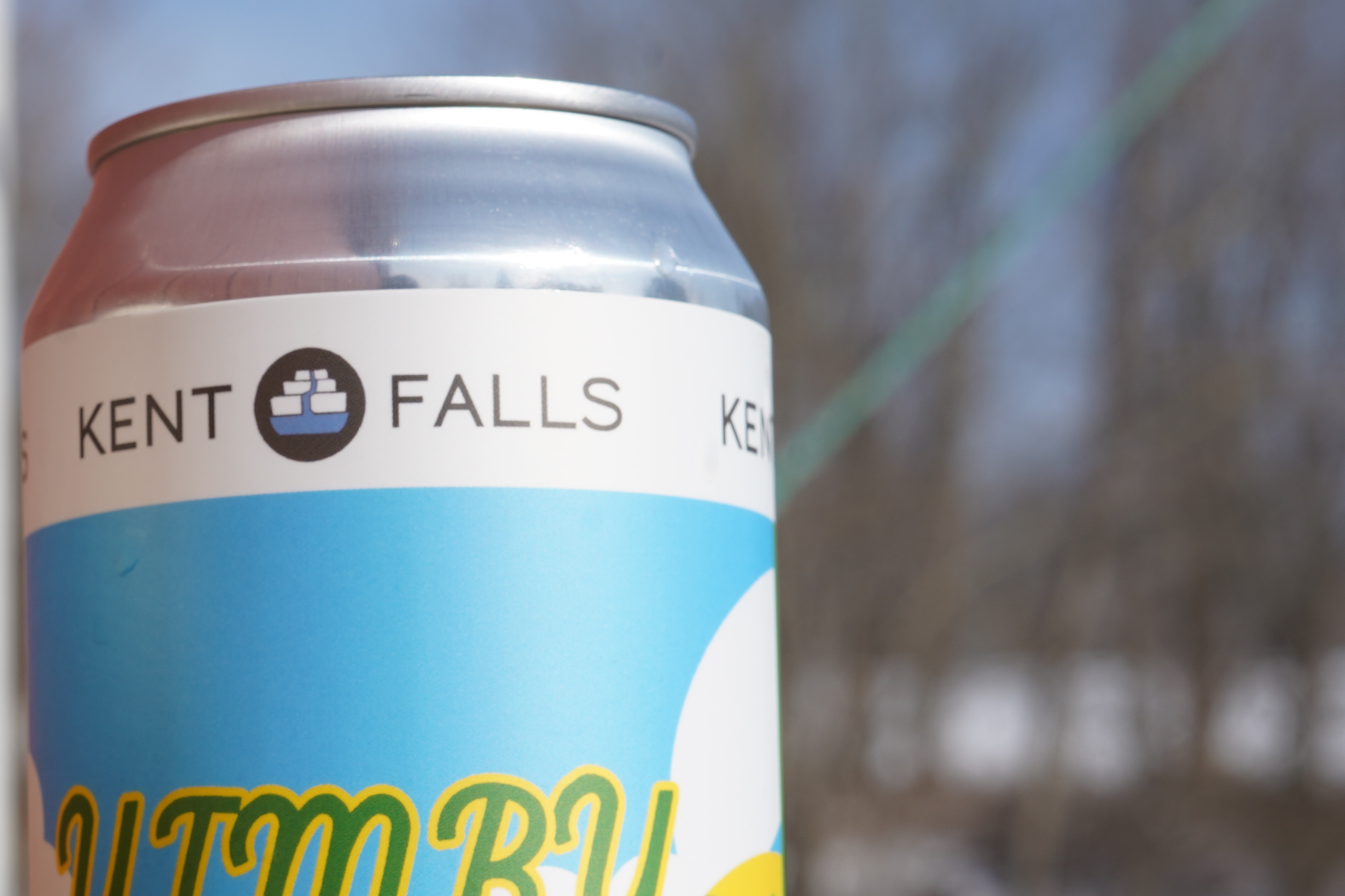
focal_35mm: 122
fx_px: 4557
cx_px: -174
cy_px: 1042
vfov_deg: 11.0
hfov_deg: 16.2
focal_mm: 50
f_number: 10
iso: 100
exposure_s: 1/160
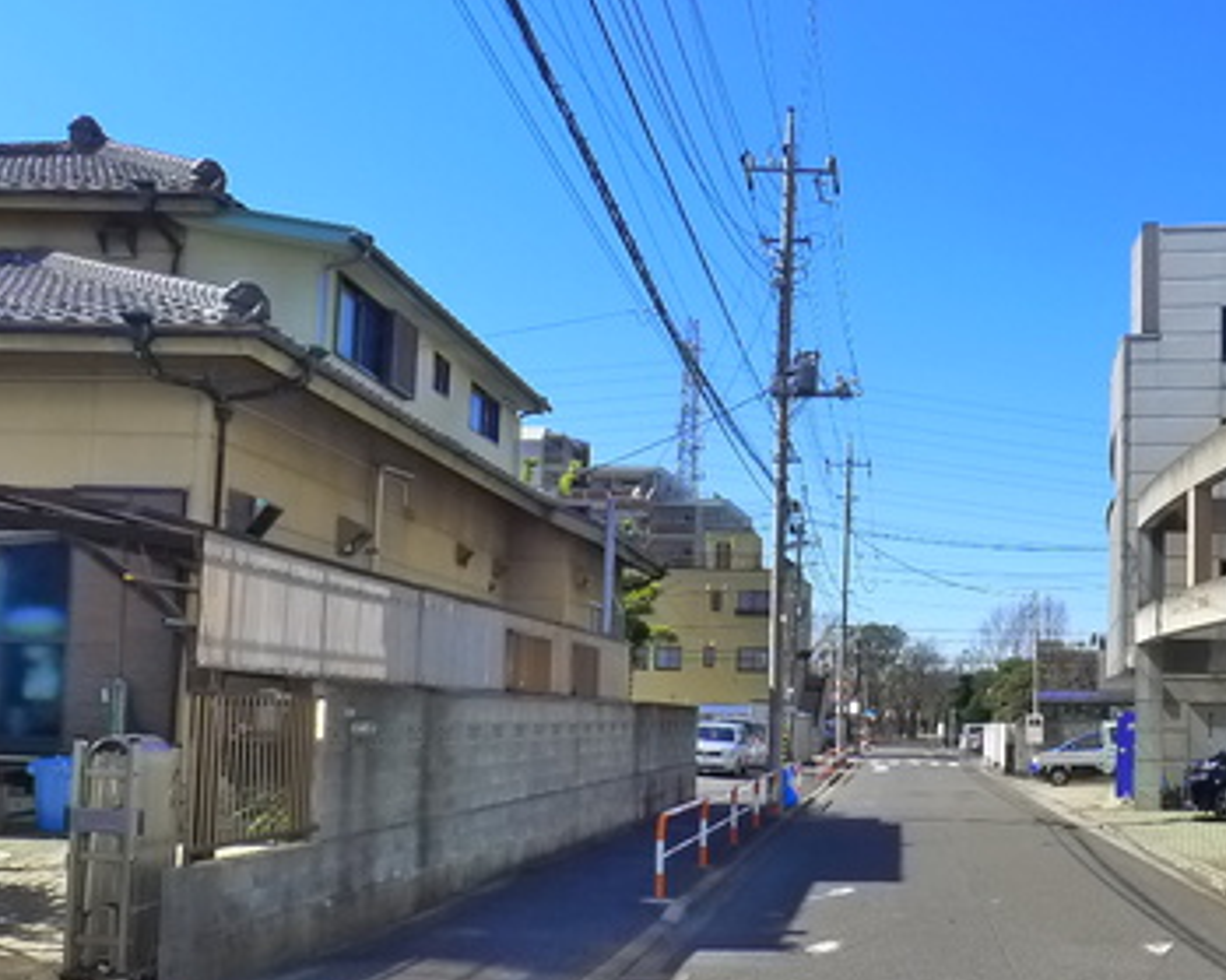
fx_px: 1705
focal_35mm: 47
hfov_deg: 38.2
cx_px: 970
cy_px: 634
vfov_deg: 31.9
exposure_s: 1/500
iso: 400
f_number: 4
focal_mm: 5.1
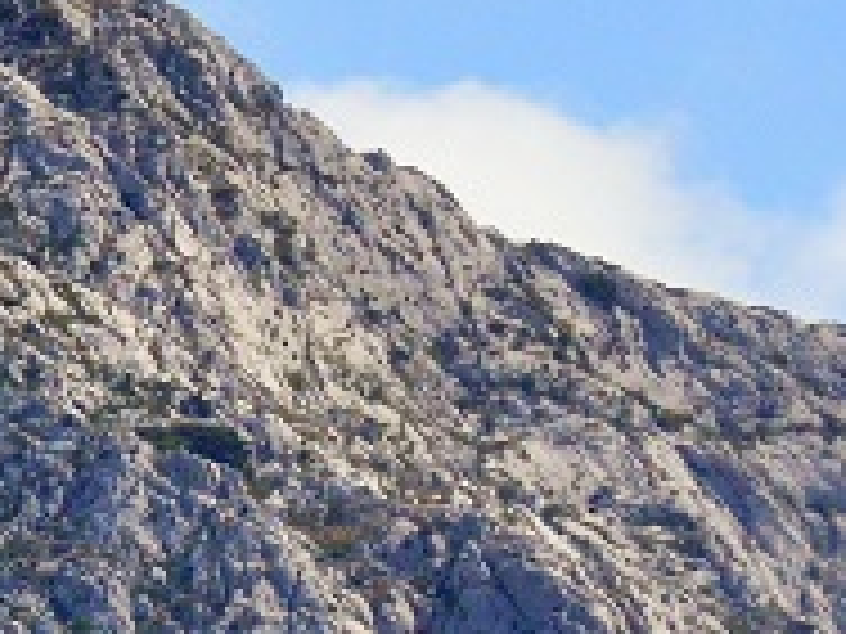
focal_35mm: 1108
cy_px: 585
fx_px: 27068
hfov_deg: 1.8
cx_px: -891
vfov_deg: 1.3
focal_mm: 145
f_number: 5.6
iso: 1600
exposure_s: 1/8000
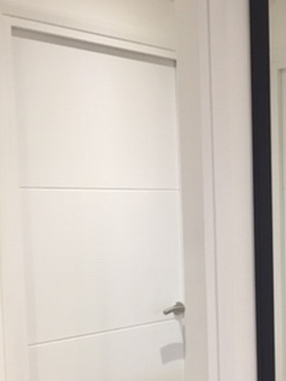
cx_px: 312
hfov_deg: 21.8
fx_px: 705
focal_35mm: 64
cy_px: 276
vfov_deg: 29.9
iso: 100
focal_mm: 4.15
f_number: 2.2
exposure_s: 1/33
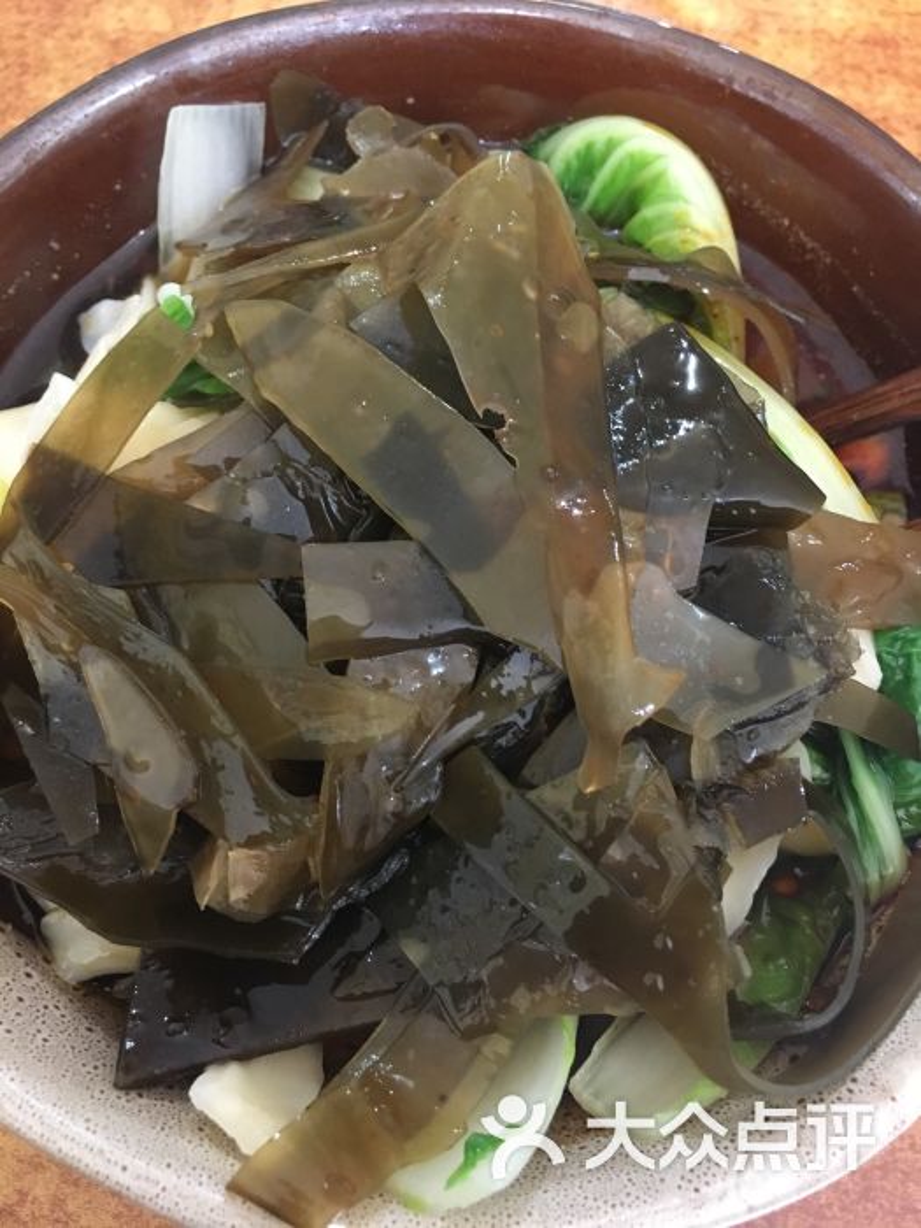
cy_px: 614
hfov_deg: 48.2
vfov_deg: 61.7
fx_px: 1029
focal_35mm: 29
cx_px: 460
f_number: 2.2
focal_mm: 4.15
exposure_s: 1/17
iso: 200
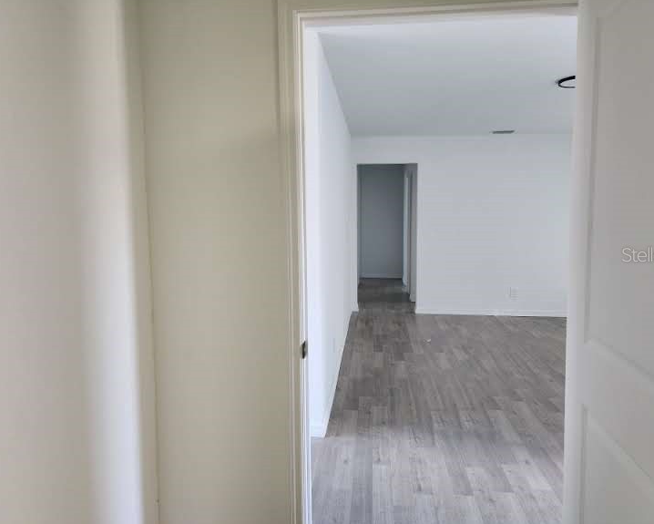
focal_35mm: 25
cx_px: 343
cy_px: 254
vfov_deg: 56.8
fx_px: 484
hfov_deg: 68.0
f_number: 1.8
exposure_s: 1/120
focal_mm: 6.4
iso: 320
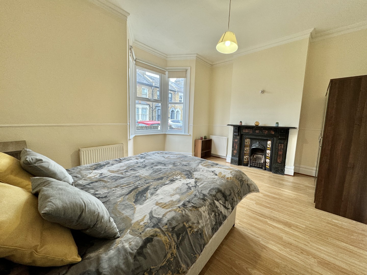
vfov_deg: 85.7
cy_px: 138
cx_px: 184
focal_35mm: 14
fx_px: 148
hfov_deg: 102.1
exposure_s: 1/100
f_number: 2.2
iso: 160
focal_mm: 2.22
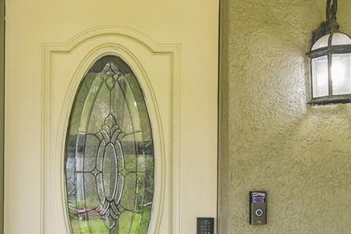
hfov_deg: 35.8
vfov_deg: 24.0
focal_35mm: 55
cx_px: 114
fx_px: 536
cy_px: 204
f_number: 7.1
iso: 100
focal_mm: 10
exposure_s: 1/13
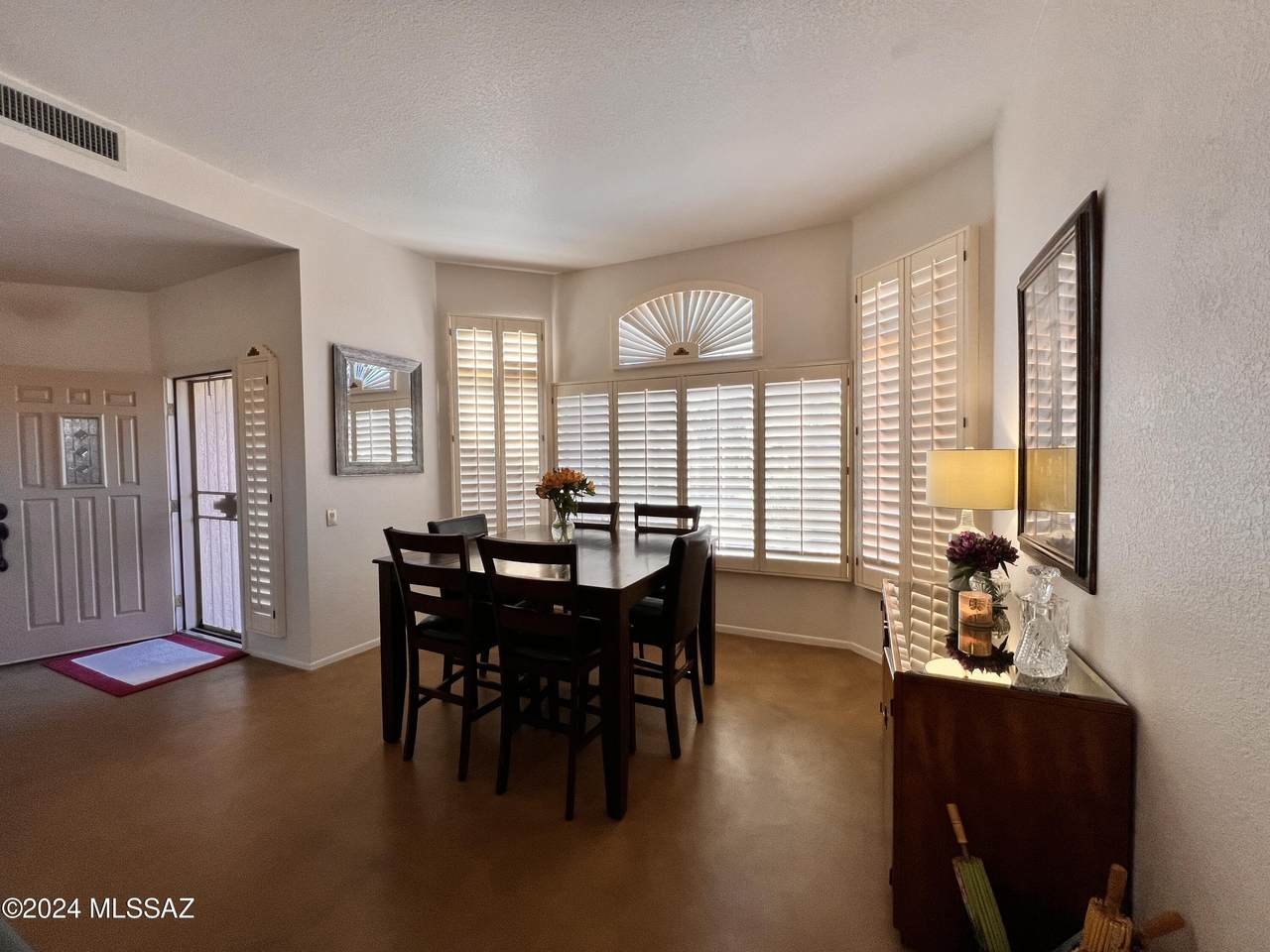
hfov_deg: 106.2
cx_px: 635
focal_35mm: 13
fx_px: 477
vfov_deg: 89.9
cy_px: 476
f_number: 1.8
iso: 64
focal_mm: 1.57
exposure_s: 1/120
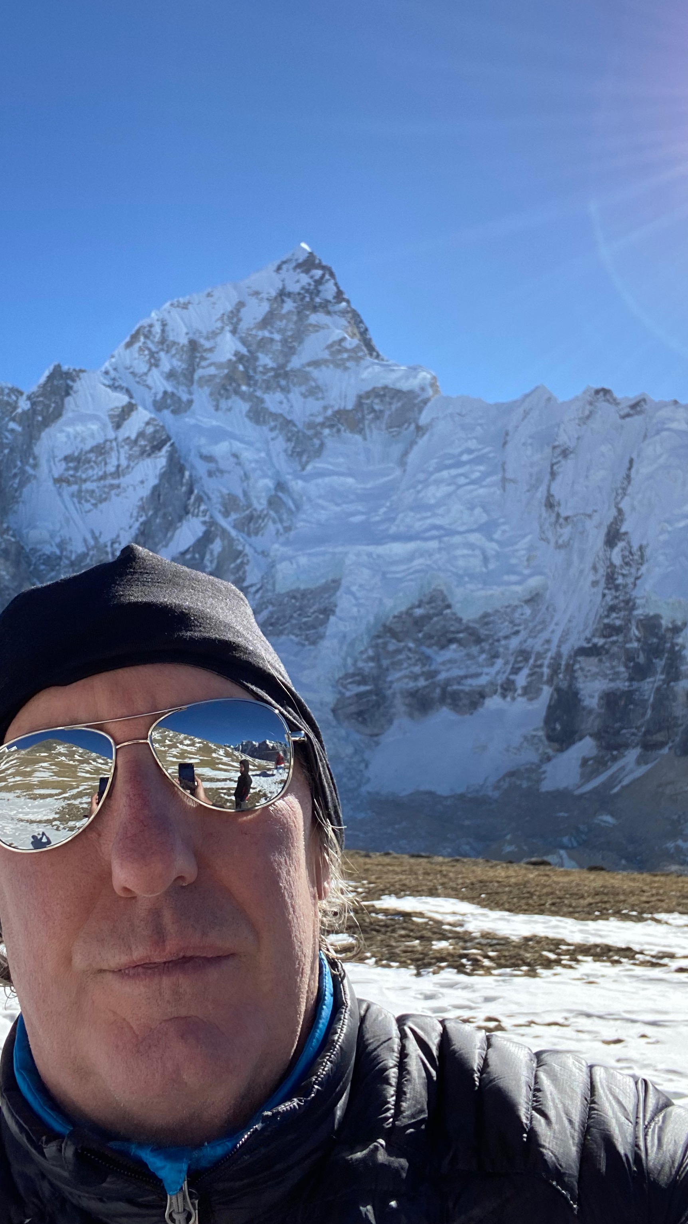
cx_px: 264
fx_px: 1070
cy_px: 617
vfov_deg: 59.5
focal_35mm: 33
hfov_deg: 35.5
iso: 25
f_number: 2.2
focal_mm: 2.71
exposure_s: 1/520
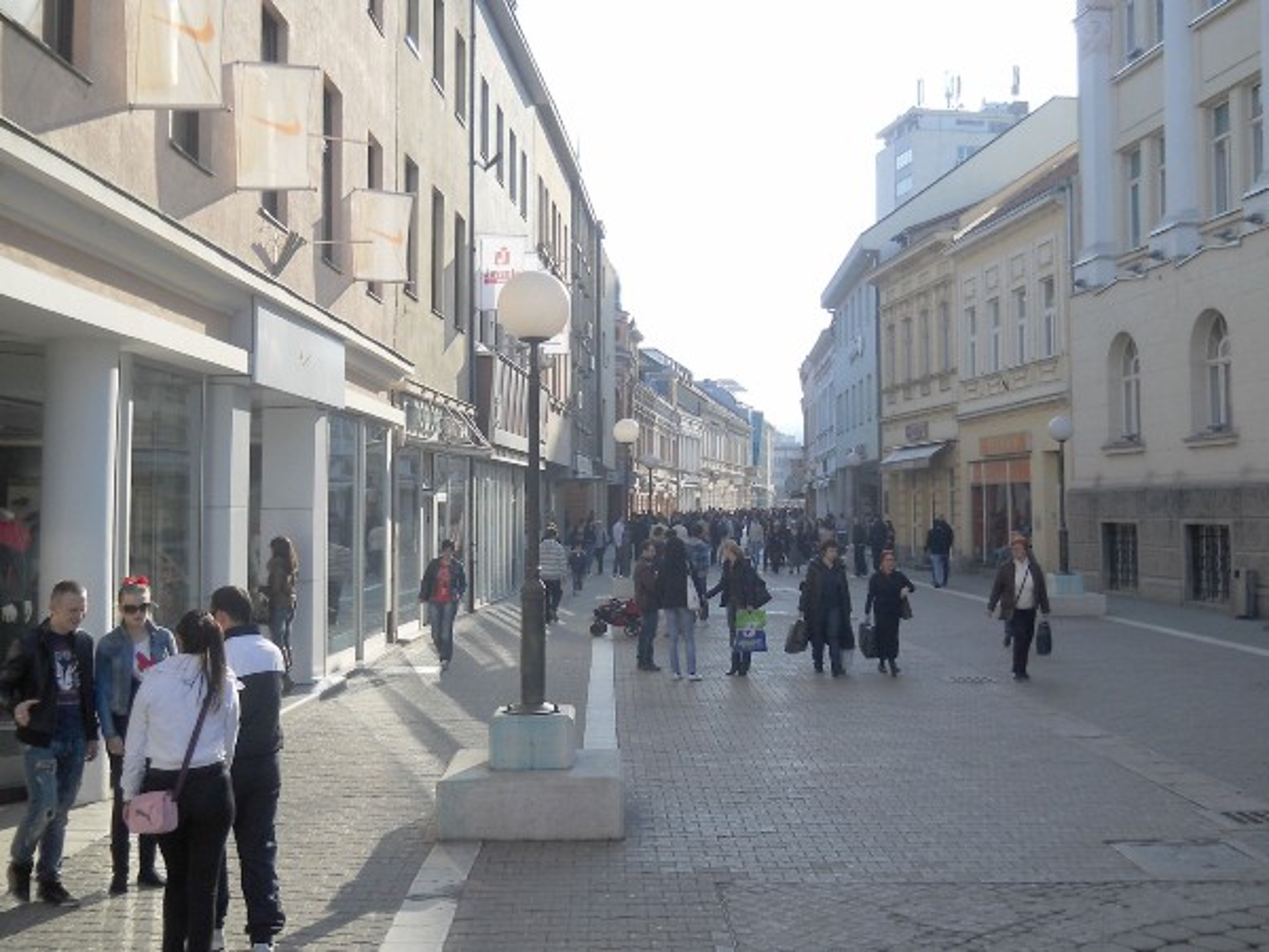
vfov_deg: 35.1
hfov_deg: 45.8
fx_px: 1503
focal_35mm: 41
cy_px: 476
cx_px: 634
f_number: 5.5
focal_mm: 6.72
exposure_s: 1/200
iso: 80
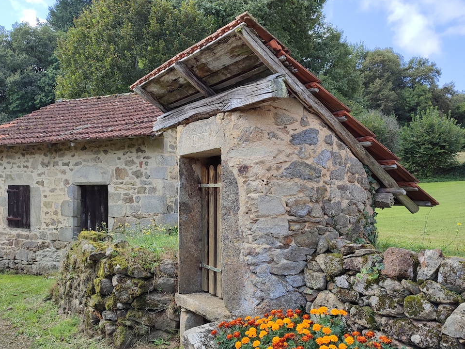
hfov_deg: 59.9
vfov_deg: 46.6
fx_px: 403
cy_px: 204
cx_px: 223
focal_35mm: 30
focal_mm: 5.89
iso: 50
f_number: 1.89
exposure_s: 1/350
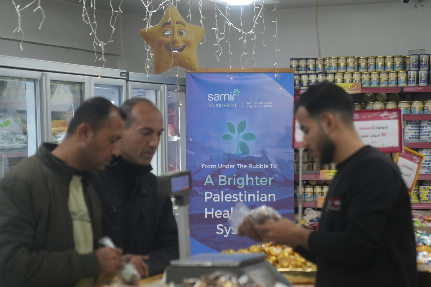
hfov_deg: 19.5
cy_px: 144
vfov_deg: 13.0
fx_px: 1257
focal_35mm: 105
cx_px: 216
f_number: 2.8
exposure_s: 1/500
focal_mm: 70
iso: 1000
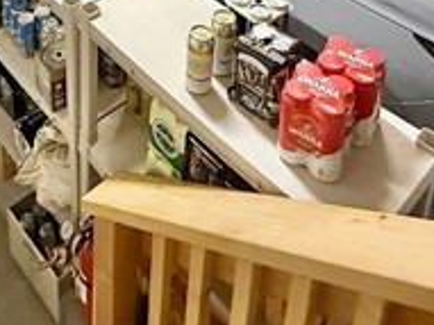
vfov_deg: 22.5
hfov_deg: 39.5
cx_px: 116
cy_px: -214
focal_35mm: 47
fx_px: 589
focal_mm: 2.22
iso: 1000
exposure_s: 1/60
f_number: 2.2
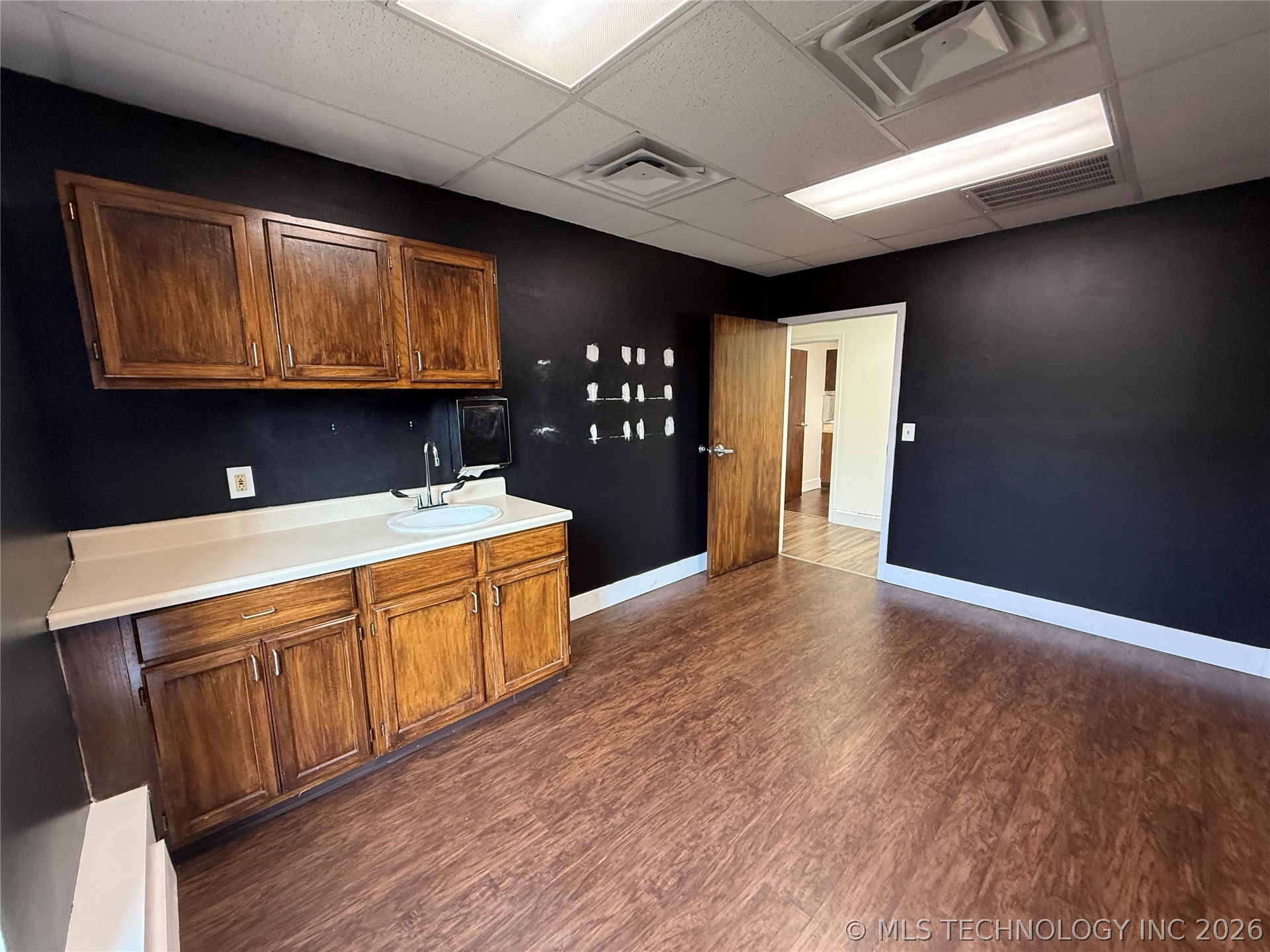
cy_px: 476
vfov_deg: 85.7
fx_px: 514
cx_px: 635
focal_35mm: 14
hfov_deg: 102.1
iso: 250
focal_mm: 2.22
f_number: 2.2
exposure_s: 1/60
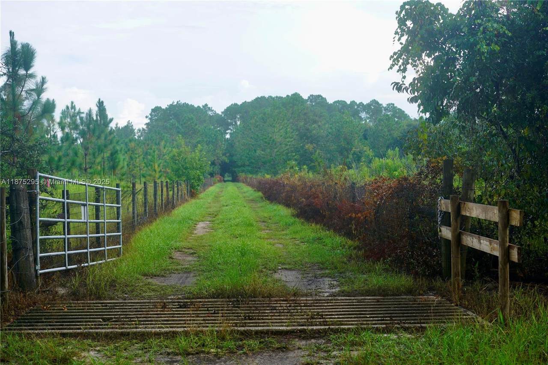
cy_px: 182
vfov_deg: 24.6
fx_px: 837
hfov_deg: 36.3
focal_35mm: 55
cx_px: 274
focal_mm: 55
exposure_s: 1/200
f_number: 5
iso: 100
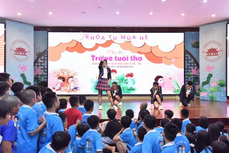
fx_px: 229
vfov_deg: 36.9
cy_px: 75
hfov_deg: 53.1
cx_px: 118
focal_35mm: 36
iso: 3200
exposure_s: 1/160
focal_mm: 34
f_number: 5
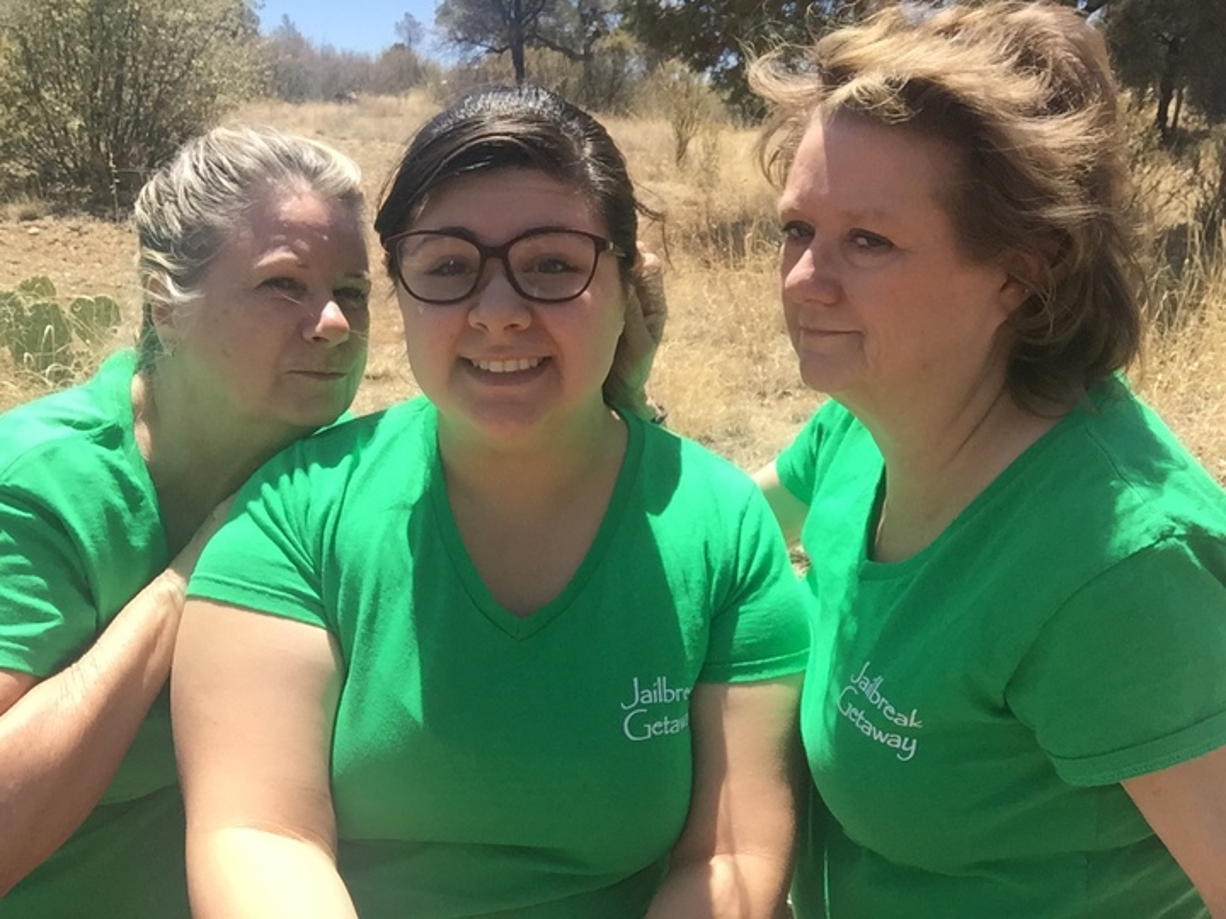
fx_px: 1098
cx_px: 613
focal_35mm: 31
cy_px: 460
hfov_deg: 58.4
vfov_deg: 45.4
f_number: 2.2
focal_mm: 2.65
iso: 32
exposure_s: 1/716
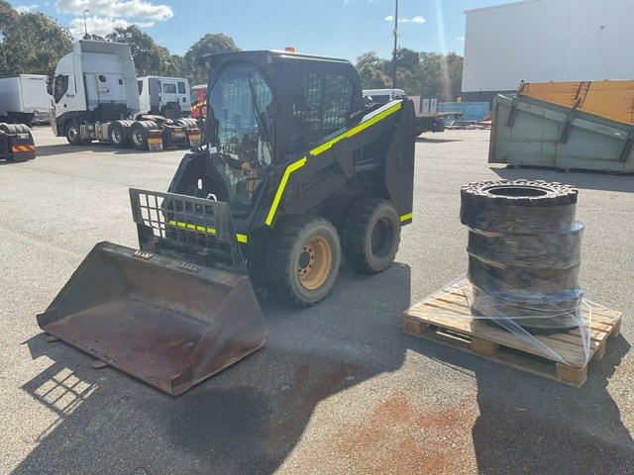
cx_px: 317
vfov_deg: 48.2
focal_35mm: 29
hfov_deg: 61.7
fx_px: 531
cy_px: 238
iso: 16
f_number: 1.8
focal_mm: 3
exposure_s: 1/1144
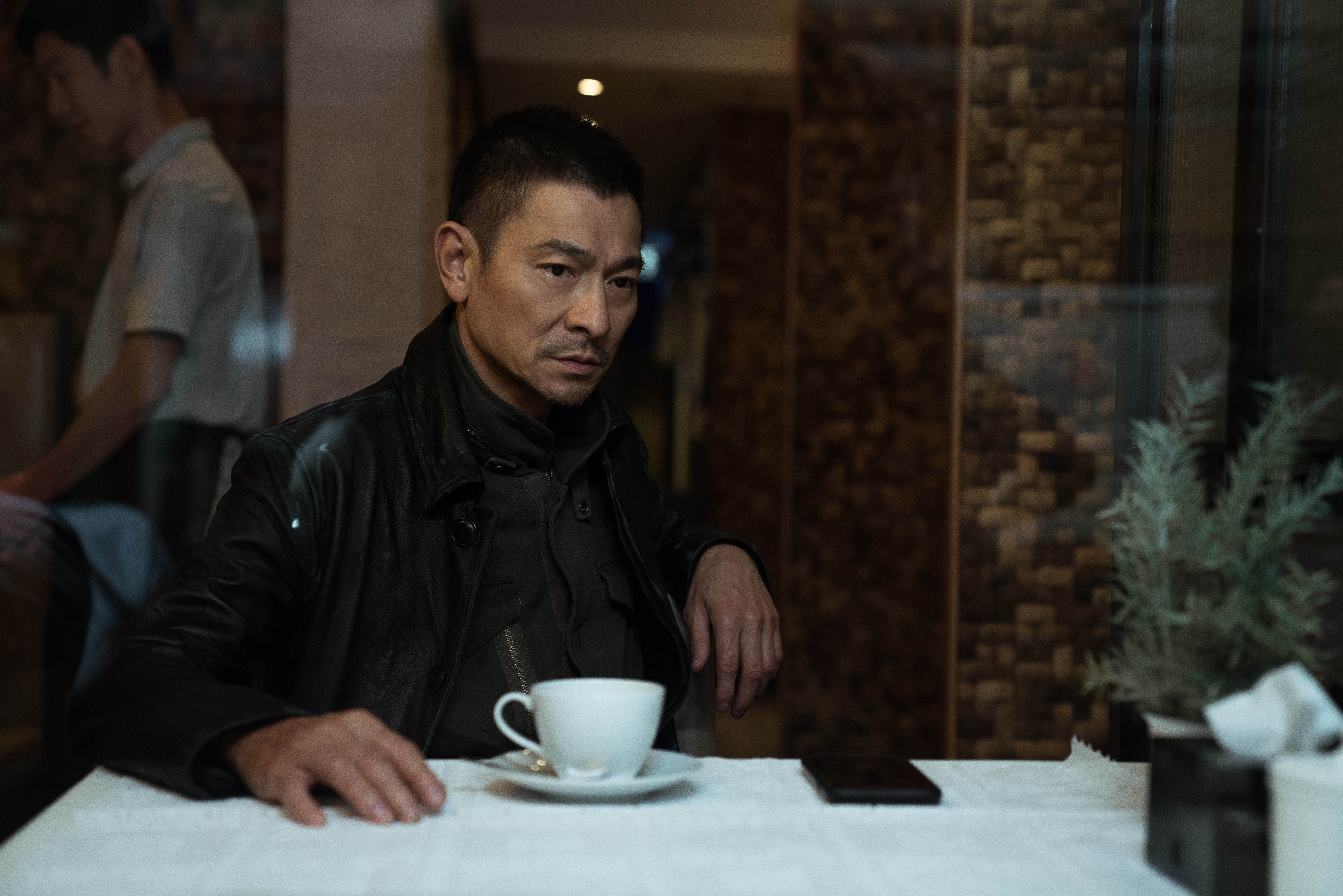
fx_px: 2164
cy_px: 448
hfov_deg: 34.5
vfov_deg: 23.4
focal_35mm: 58
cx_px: 672
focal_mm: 58
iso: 2000
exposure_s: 1/125
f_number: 2.8
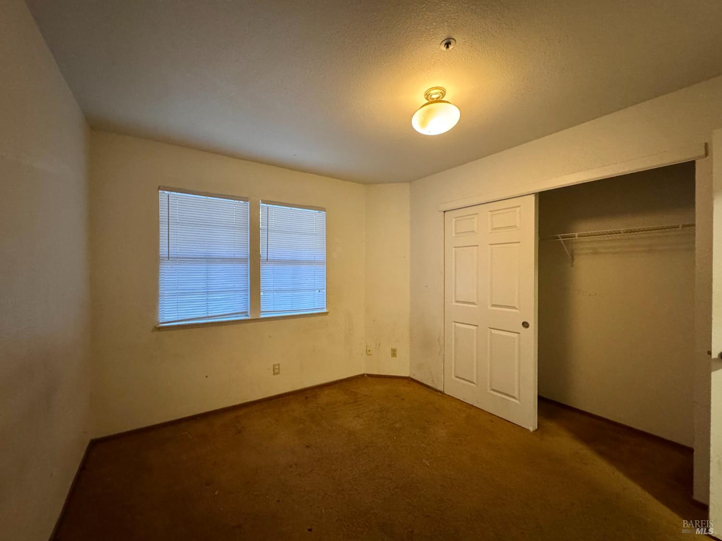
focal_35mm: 14
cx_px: 361
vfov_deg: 85.7
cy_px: 270
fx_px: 292
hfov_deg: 102.1
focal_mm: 2.22
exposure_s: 1/60
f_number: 2.2
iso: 800
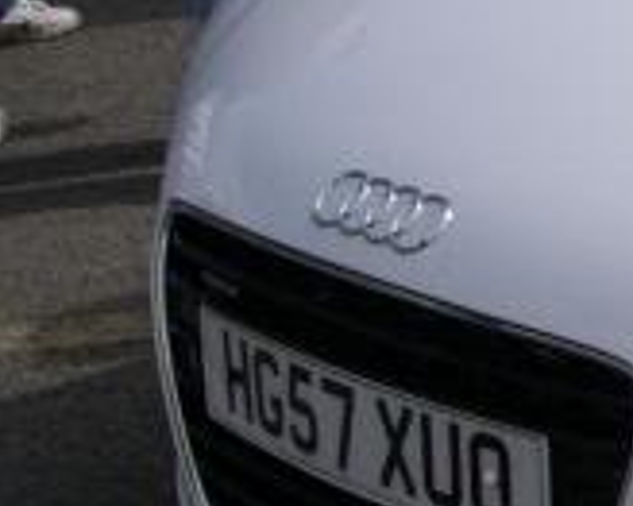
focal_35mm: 181
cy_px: 70
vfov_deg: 8.5
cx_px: 1540
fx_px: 3389
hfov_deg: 9.5
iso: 100
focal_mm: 8
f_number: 7.6
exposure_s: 1/296
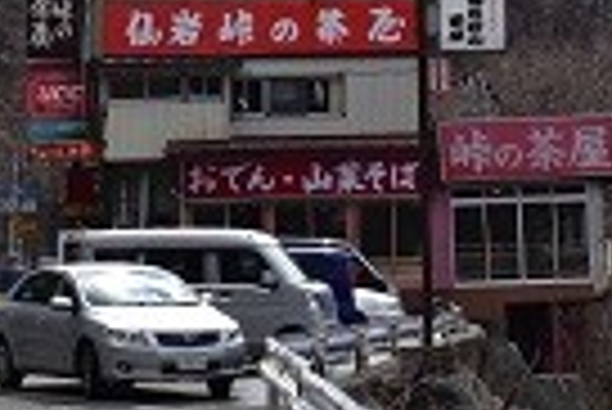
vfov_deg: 9.1
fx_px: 2536
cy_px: -81
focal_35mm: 149
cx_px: 230
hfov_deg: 13.7
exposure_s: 1/500
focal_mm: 30
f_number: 11
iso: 200
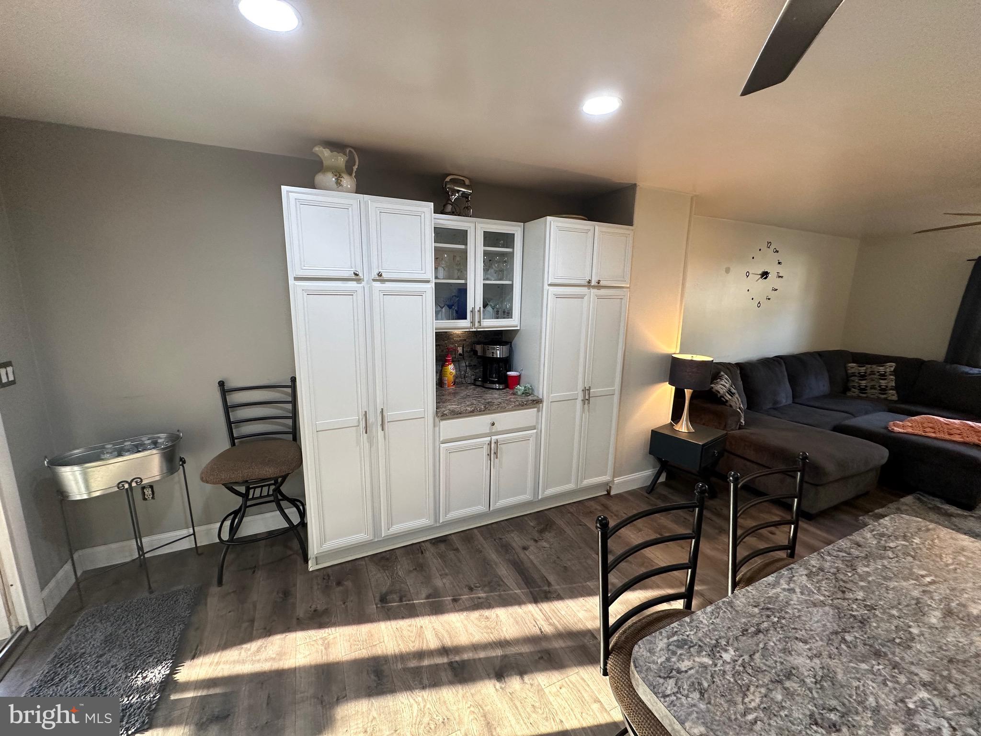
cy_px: 368
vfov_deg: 85.7
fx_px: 397
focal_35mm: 14
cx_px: 490
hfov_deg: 102.1
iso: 200
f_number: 2.2
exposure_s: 1/120
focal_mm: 2.22
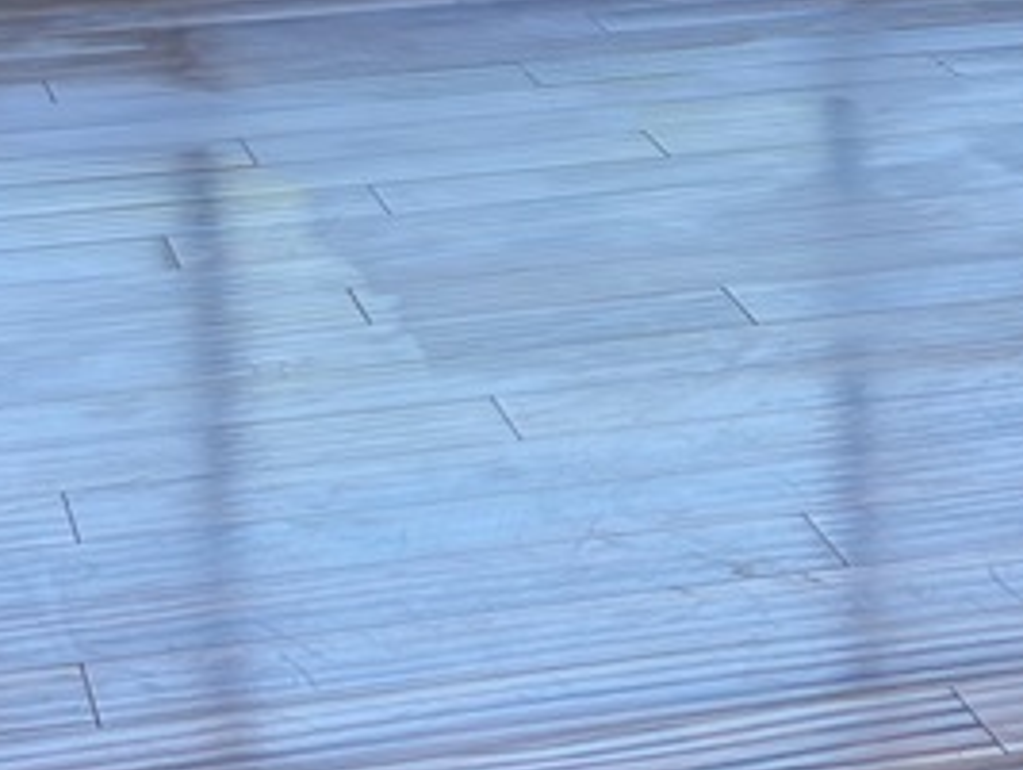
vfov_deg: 10.6
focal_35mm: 140
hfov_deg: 13.9
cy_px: 96
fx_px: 4143
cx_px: 1019
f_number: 1.5
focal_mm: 5.7
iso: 50
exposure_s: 1/238
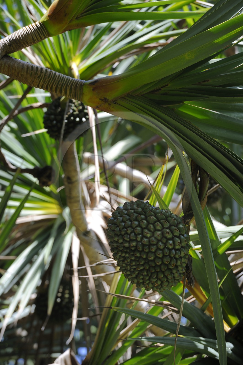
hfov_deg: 6.9
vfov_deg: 10.3
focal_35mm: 200
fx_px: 2028
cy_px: 182
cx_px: 122
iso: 200
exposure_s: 1/200
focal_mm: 200
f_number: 8
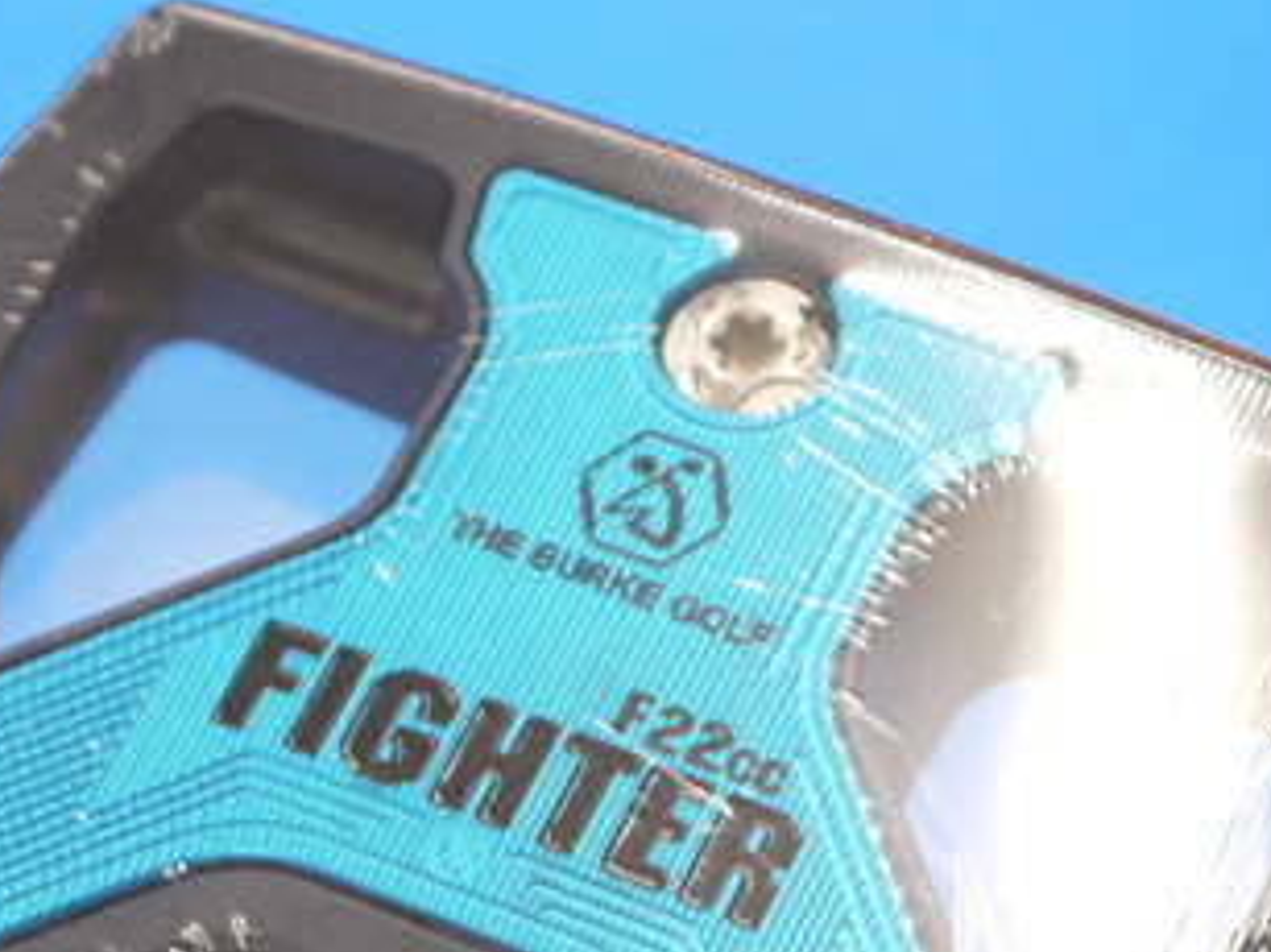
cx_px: 534
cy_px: 820
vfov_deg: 8.5
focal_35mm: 175
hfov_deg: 11.3
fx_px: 6423
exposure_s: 1/80
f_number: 5.6
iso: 640
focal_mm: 42
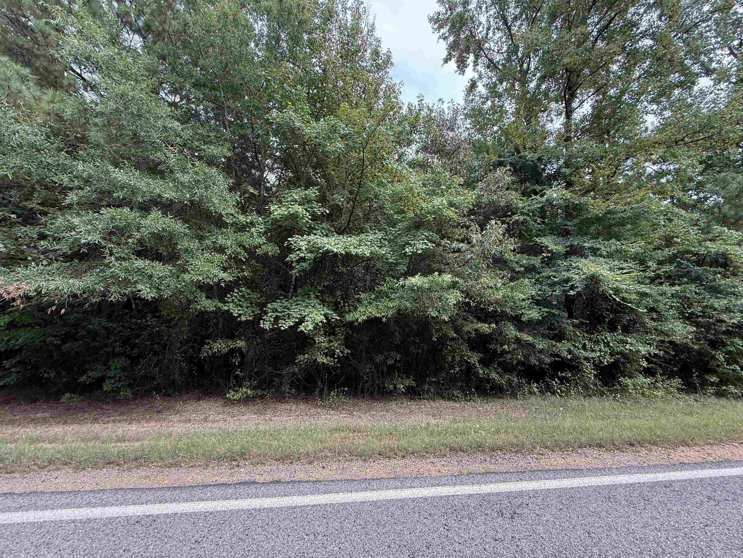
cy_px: 279
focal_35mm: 14
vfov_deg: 85.7
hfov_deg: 102.1
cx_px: 372
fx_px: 300
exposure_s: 1/200
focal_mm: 2.22
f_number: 2.2
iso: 50
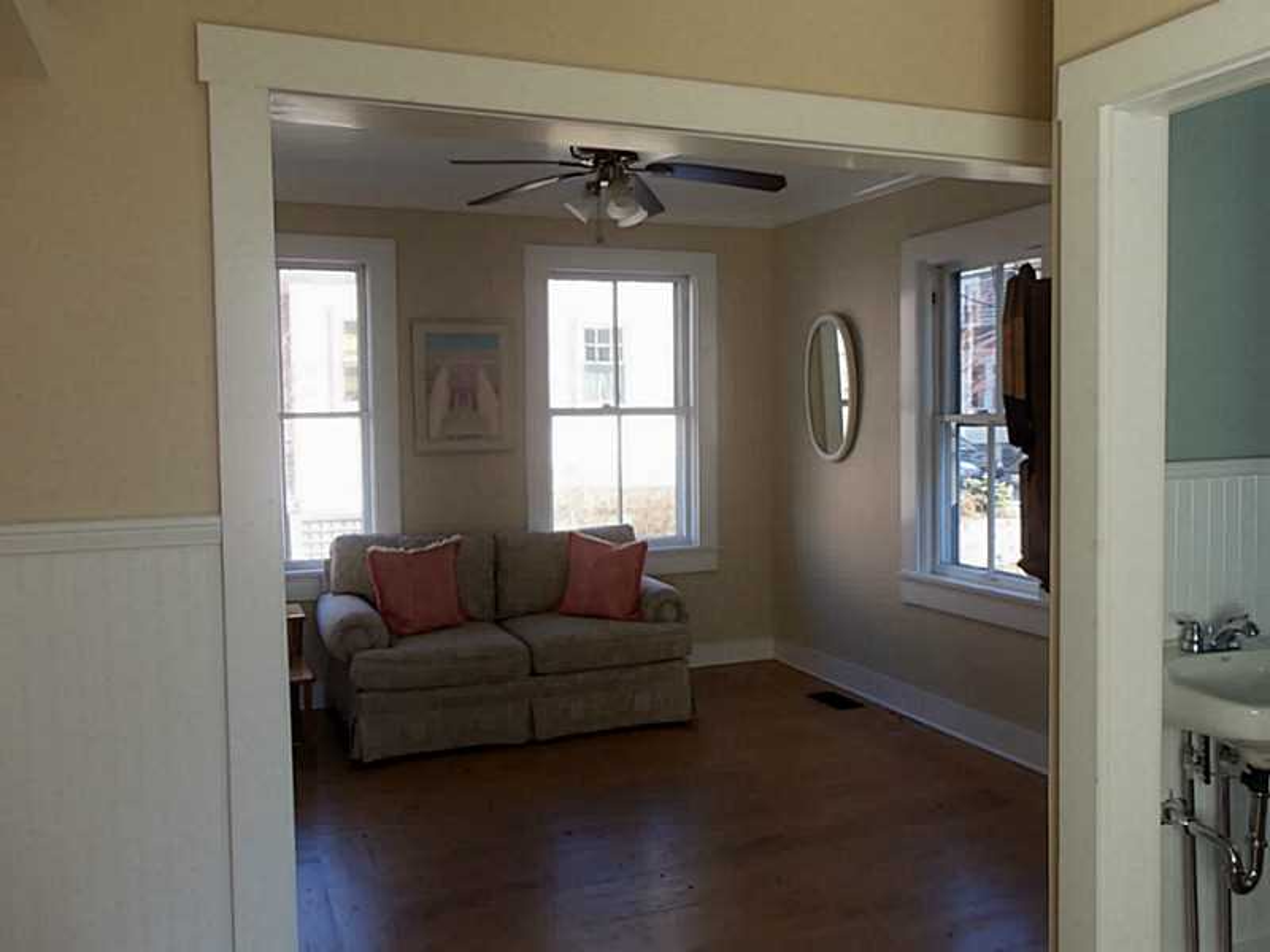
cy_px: 476
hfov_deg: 63.4
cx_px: 635
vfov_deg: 49.7
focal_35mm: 28
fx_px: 1027
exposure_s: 1/80
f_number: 3.3
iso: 100
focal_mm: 5.1
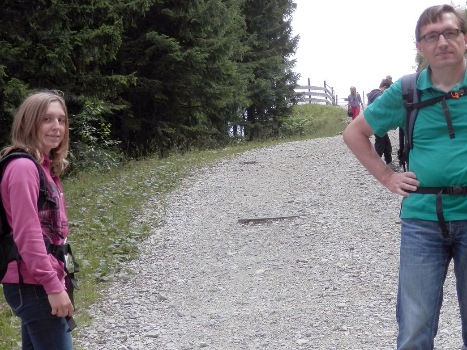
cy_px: 178
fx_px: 1242
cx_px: 278
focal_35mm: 92
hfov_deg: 21.3
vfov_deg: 16.1
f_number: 4.2
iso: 80
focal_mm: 10.8
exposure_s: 1/400
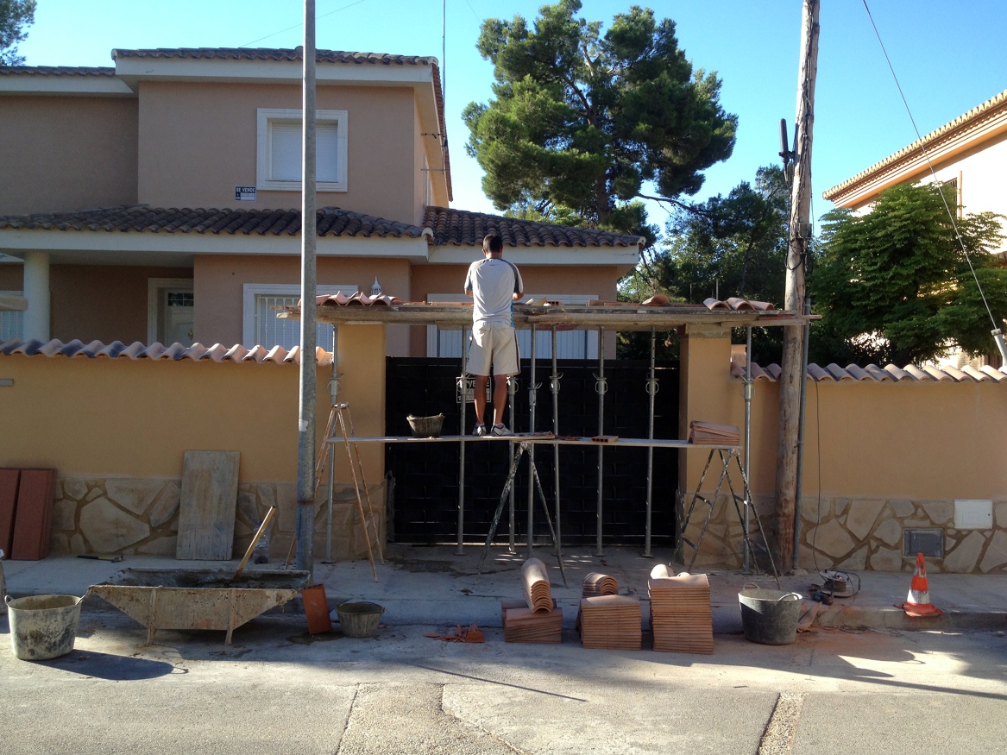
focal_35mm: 36
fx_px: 1047
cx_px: 509
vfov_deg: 39.6
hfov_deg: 51.4
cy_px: 381
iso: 50
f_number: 2.4
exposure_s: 1/476
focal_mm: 4.28
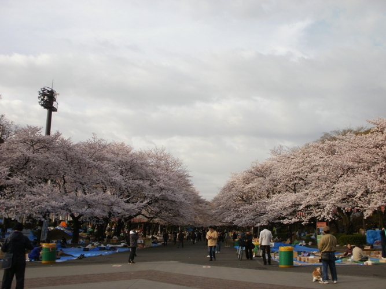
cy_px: 144
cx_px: 193
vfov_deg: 39.6
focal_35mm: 36
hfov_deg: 51.4
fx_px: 401
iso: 100
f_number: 5.6
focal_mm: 6.3
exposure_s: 1/250
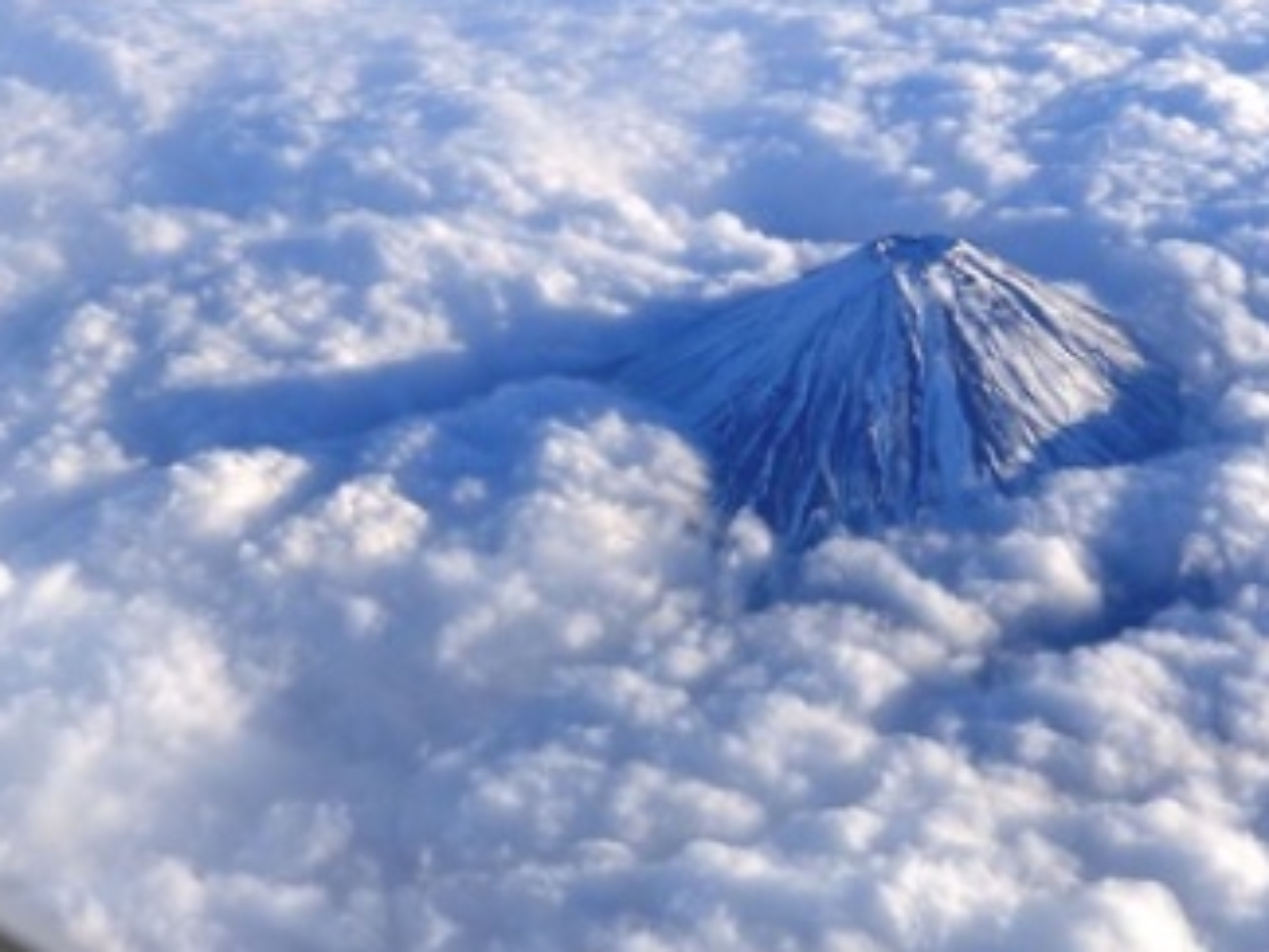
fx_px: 2603
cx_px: 466
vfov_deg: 20.7
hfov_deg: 27.3
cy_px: 409
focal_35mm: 71
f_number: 4.5
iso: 80
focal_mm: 8.2
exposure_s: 1/400
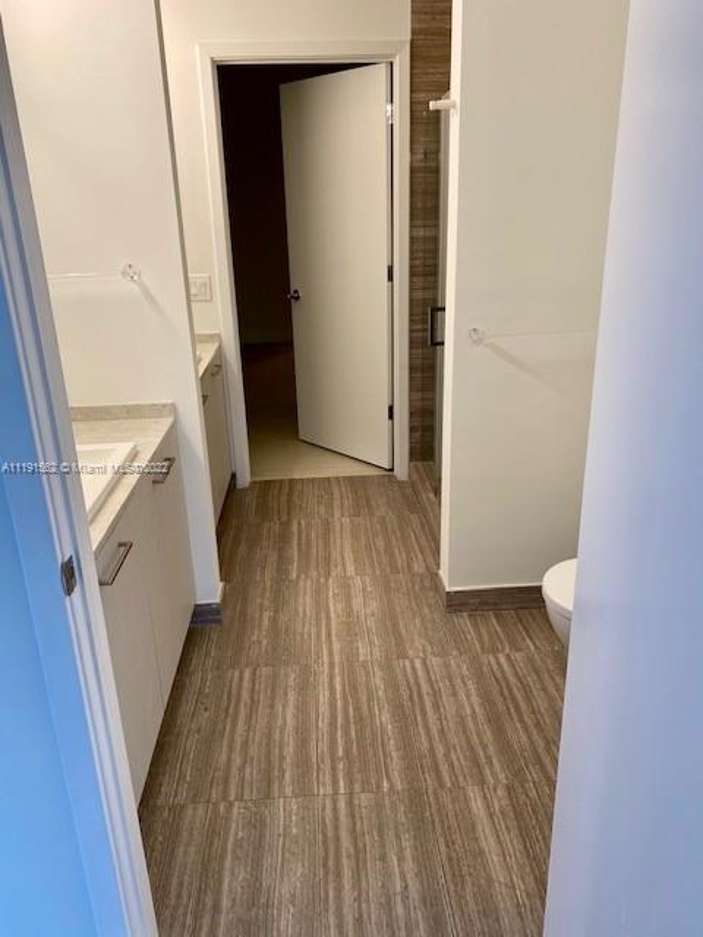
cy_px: 468
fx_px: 704
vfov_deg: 67.3
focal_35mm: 26
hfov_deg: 53.1
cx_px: 352
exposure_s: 1/60
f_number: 1.8
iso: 64
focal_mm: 4.25
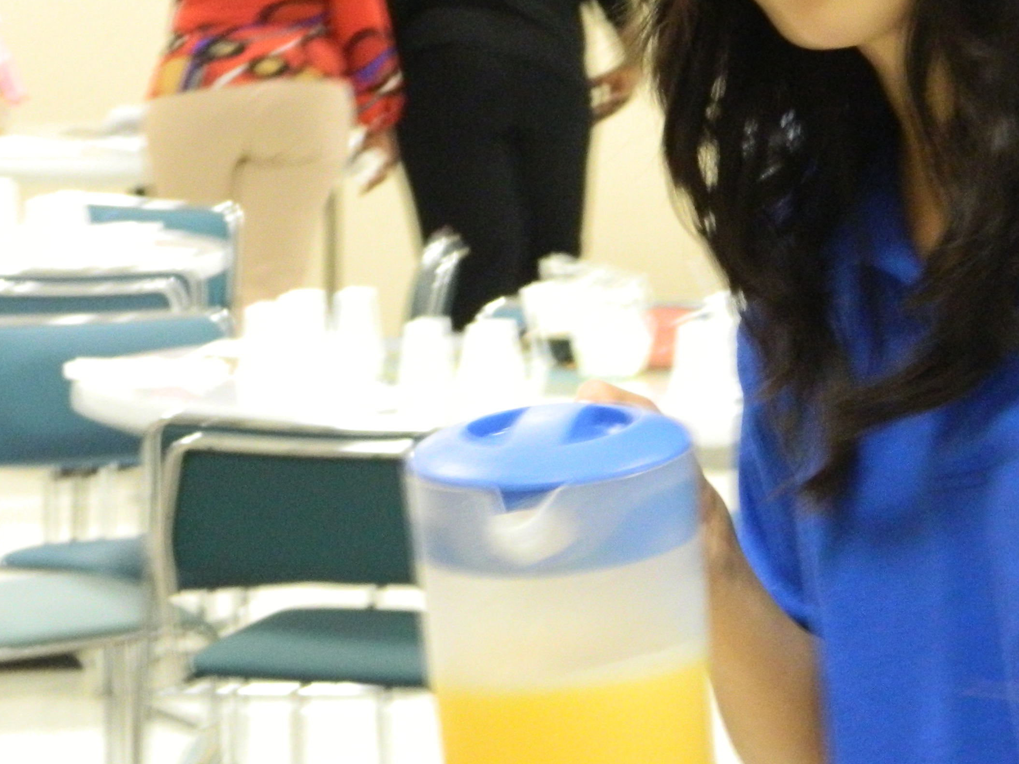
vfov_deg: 7.0
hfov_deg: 9.3
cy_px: 279
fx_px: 6212
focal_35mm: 211
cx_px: 877
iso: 450
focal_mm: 18.6
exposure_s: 1/10
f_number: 4.5
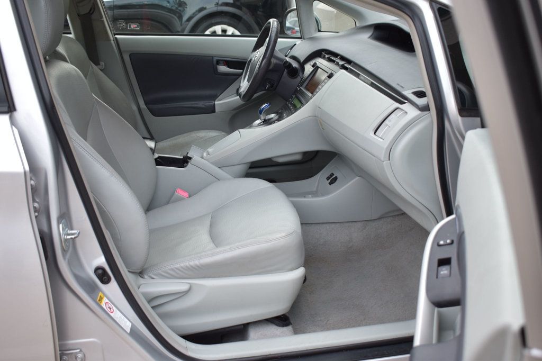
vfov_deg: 34.2
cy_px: 180
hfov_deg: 49.6
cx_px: 271
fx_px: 587
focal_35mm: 39
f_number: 4
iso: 200
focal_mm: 26
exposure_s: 1/60
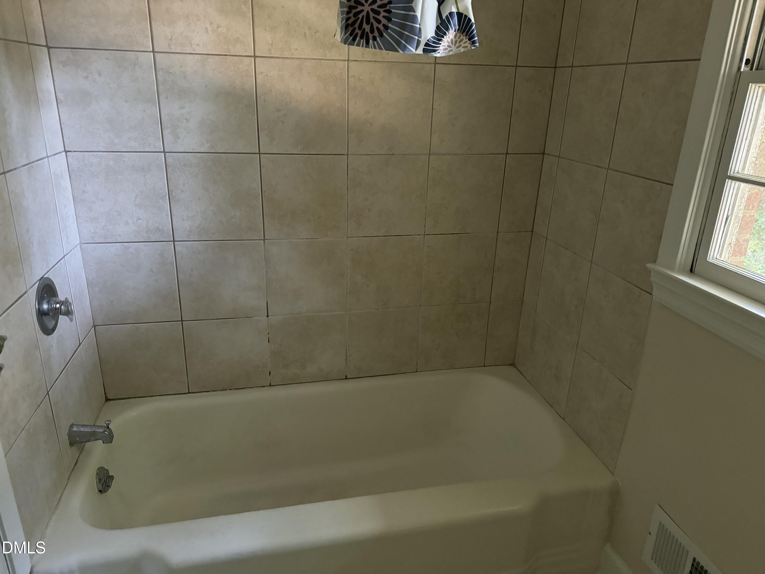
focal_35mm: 24
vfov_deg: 56.8
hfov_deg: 71.6
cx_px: 382
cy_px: 287
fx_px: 530
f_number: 1.78
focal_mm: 6.76
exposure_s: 1/36
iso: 1000
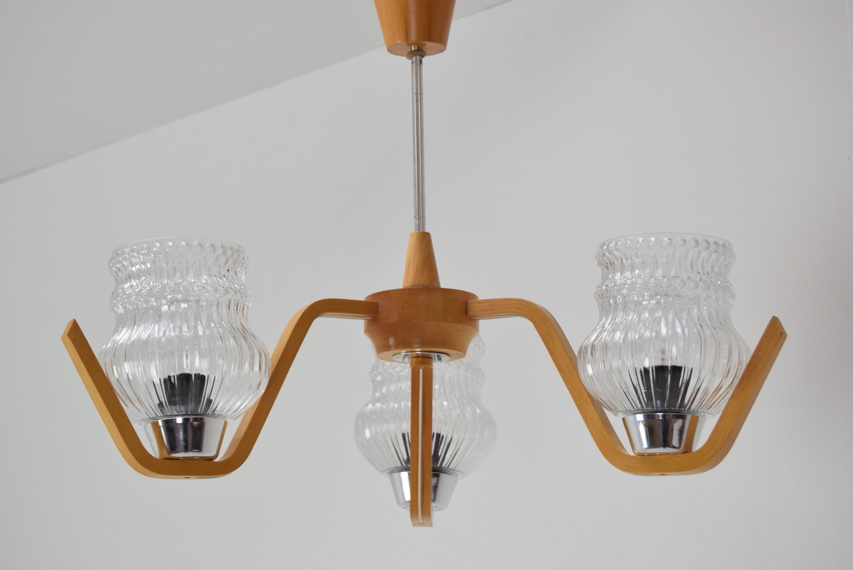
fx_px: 1956
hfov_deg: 24.6
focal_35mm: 82
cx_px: 426
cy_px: 285
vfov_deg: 16.6
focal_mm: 55
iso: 1600
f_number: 8
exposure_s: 1/250
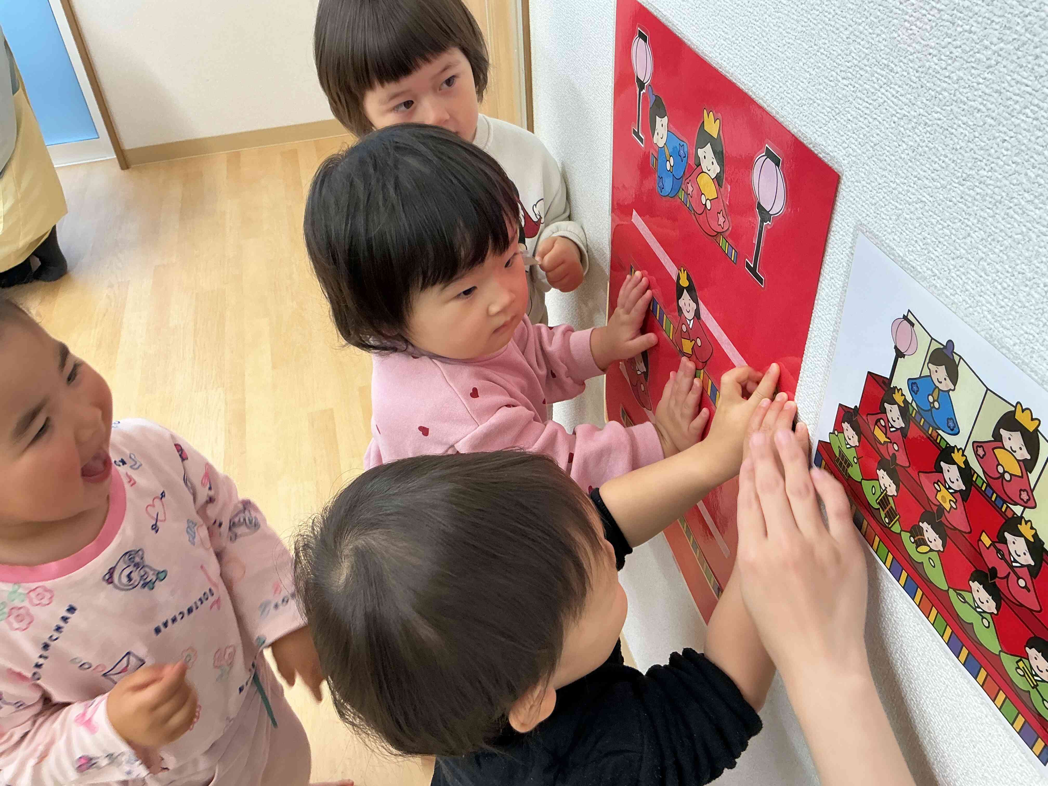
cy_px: 393
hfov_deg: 61.7
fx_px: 878
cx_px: 524
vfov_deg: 48.2
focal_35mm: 29
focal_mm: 3
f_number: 1.8
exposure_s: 1/50
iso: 64
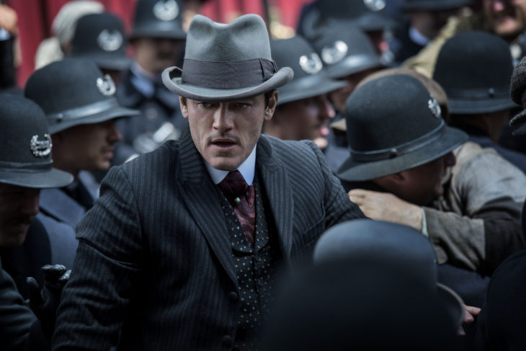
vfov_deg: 7.6
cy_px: 176
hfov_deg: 11.4
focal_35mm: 180
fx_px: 2630
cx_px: 263
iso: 250
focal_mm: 180
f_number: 3.5
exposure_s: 1/640
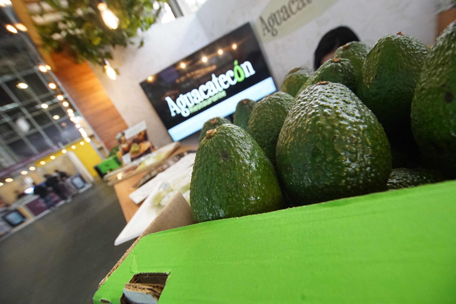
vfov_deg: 77.4
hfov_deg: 100.4
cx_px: 228
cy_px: 152
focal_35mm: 15
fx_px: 190
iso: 6400
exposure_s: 1/250
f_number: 5.6
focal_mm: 10
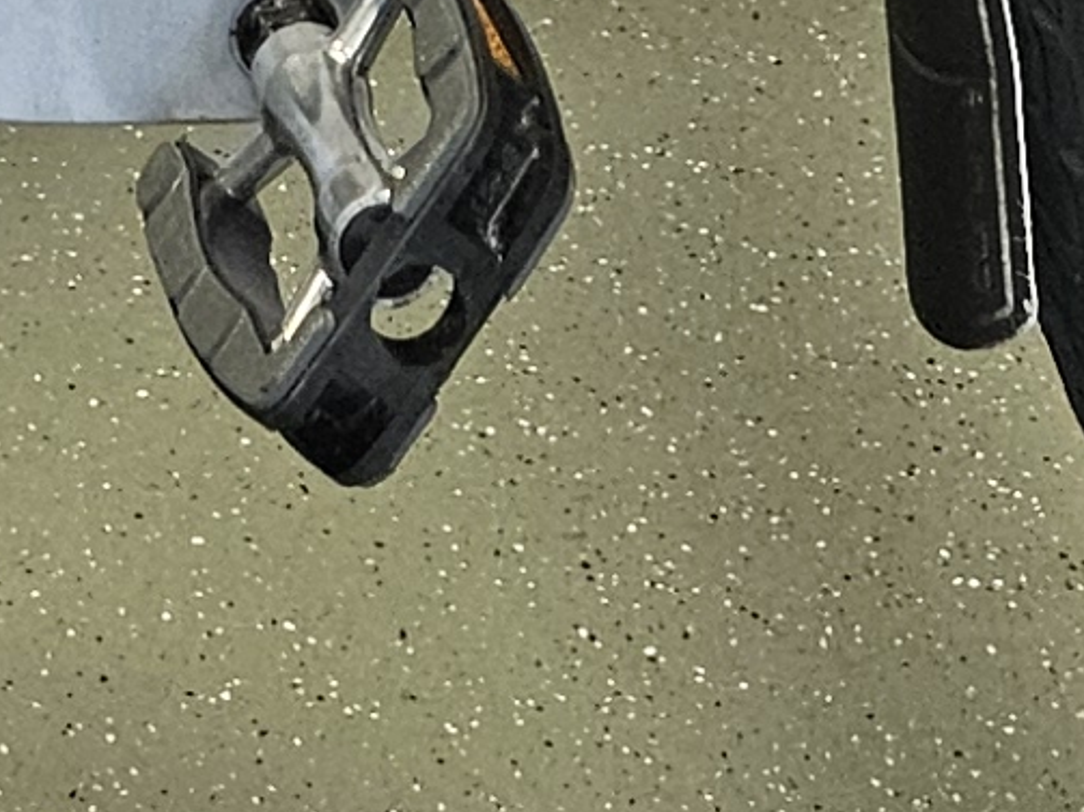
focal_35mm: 183
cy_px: -2214
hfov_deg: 10.4
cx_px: -580
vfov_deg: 6.7
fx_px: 5729
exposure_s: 1/180
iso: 200
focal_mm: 5.4
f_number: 1.8
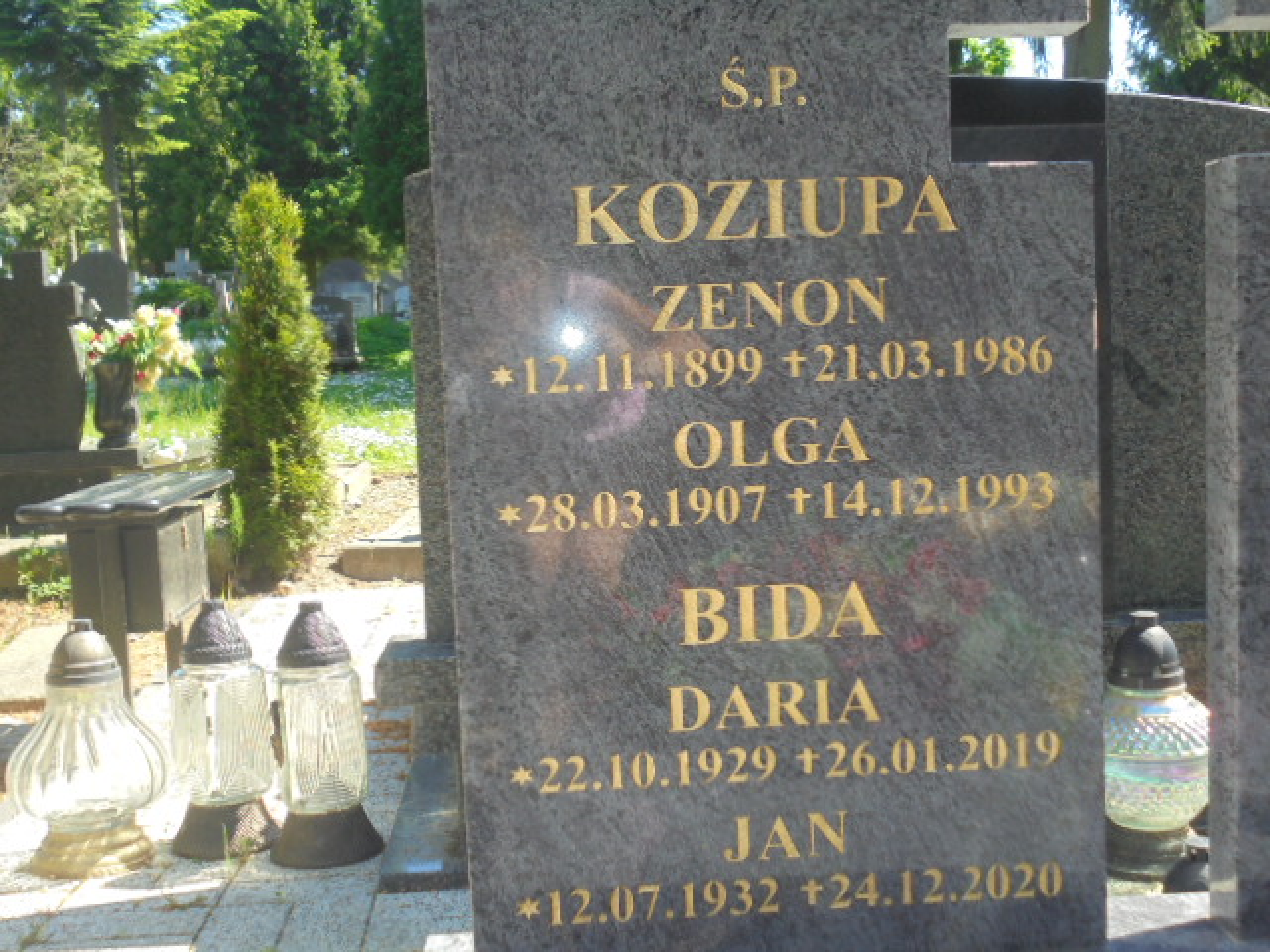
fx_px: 1578
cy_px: 476
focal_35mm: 43
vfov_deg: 33.6
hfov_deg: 43.9
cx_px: 635
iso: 100
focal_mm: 7.8
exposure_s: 1/125
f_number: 4.5
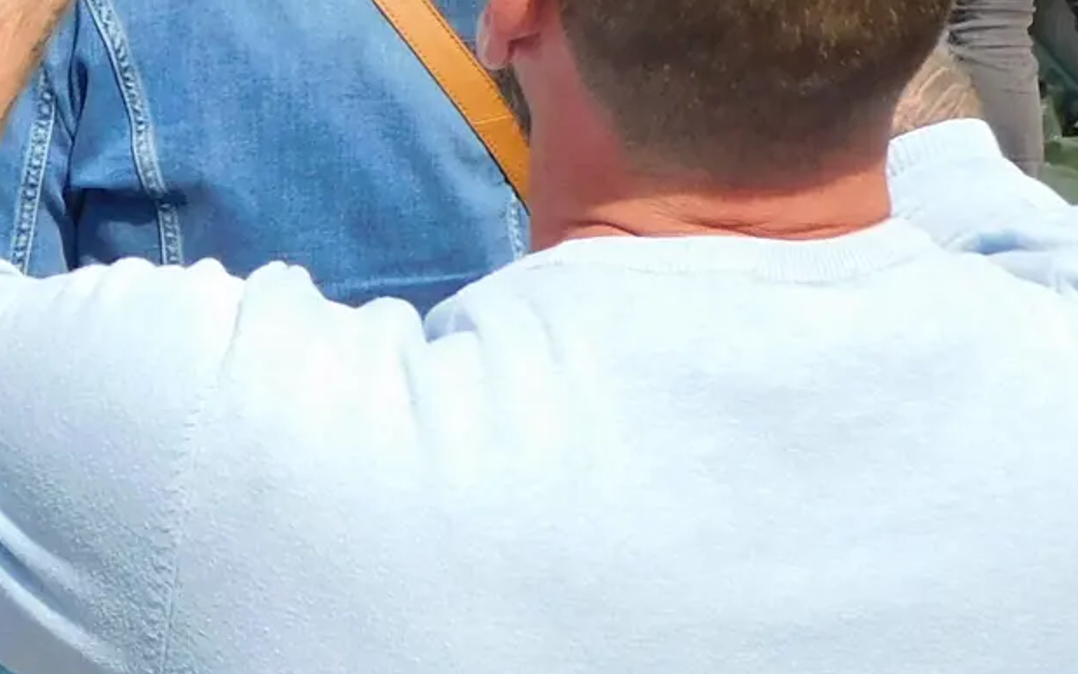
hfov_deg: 7.5
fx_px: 8109
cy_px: -697
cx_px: -310
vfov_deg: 4.7
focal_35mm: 276
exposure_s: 1/500
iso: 125
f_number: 4.5
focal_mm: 12.5
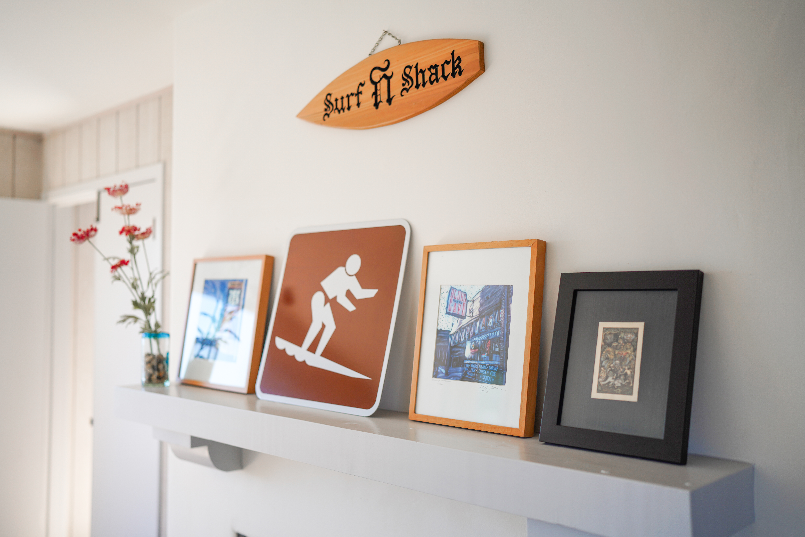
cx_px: 402
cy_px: 268
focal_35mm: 35
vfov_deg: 37.9
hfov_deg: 54.4
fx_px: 783
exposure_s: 1/500
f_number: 1.4
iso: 100
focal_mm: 35
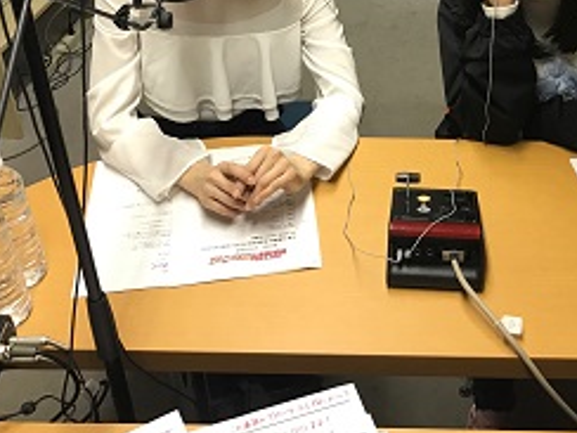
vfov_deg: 30.1
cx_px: 393
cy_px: 84
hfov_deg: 39.9
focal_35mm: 47
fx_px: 783
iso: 40
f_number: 1.8
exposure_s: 1/20
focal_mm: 3.99
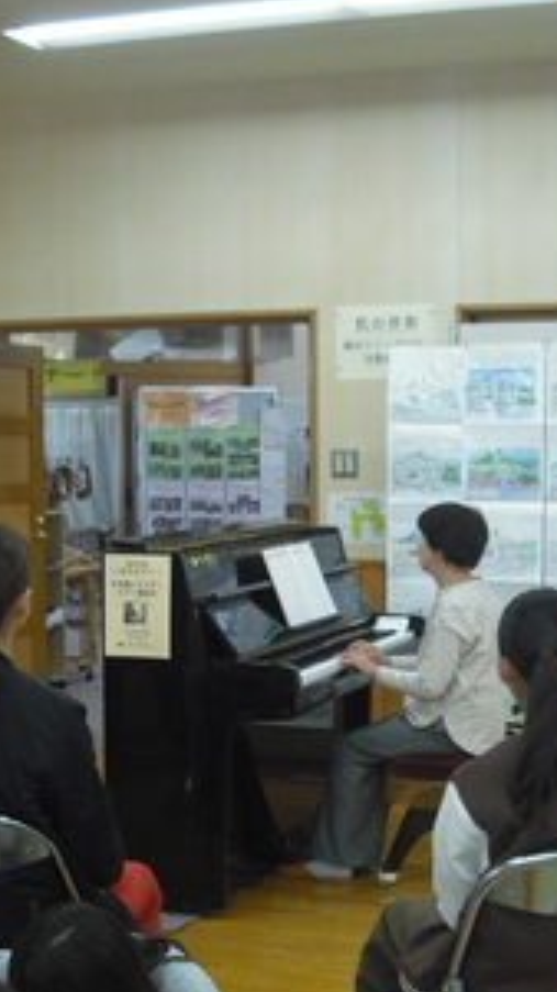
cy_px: 554
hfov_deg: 18.2
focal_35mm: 66
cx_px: 290
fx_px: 1735
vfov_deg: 31.9
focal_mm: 6.2
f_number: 2.8
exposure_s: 1/125
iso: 200
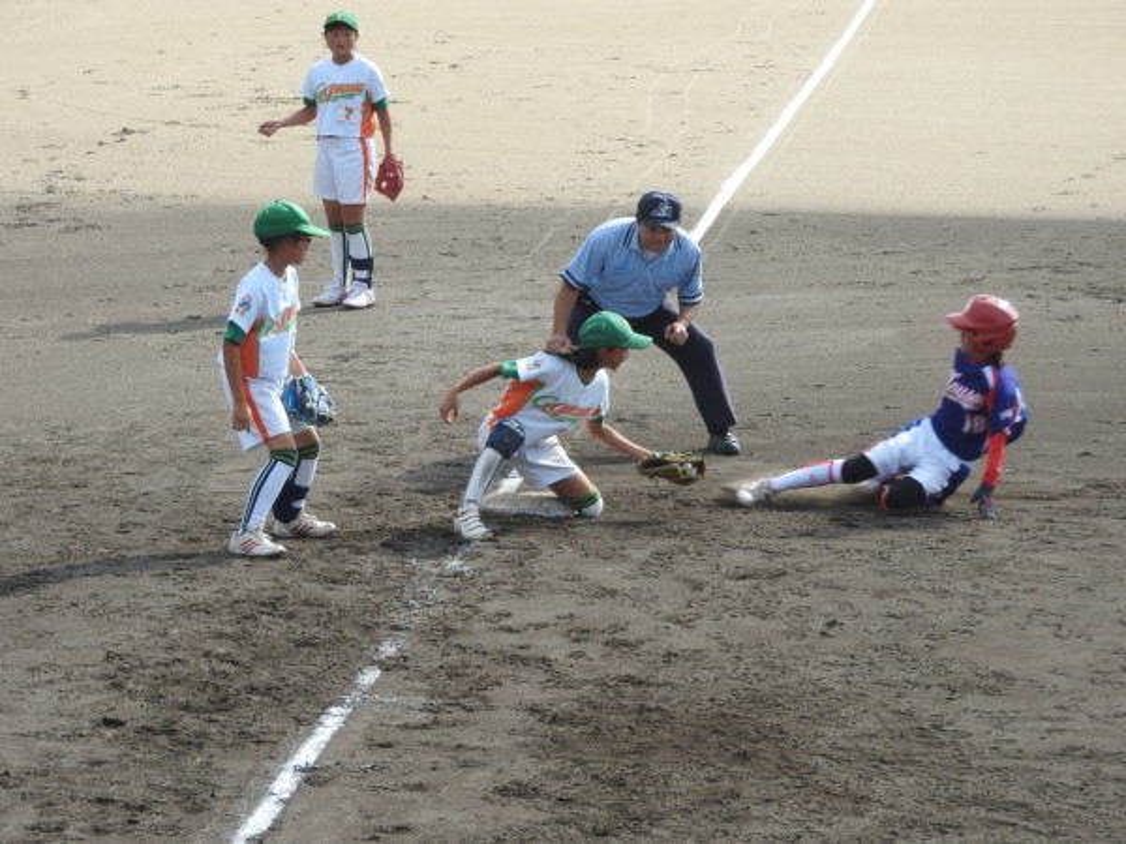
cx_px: 563
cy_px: 422
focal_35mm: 200
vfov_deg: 7.4
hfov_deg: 9.9
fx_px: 6506
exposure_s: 1/320
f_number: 5.3
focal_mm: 35.8
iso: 100
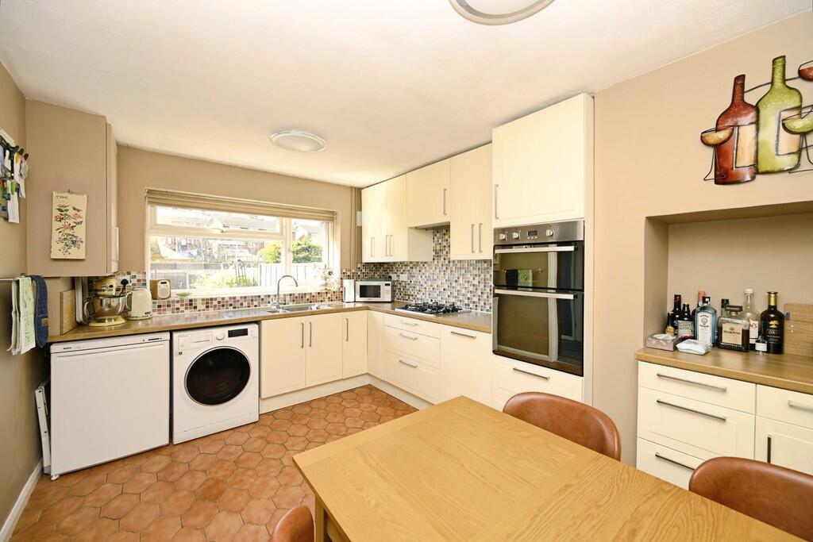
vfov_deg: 81.2
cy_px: 271
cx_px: 406
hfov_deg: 104.2
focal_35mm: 14
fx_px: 316
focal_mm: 14
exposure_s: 1/100
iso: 400
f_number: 5.6
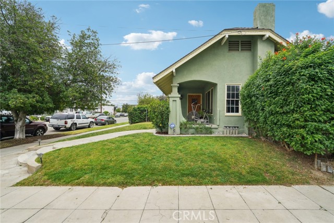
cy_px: 112
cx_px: 167
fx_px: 130
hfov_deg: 104.3
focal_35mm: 14
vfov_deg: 81.1
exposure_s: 1/50
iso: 100
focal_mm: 14
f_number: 7.1
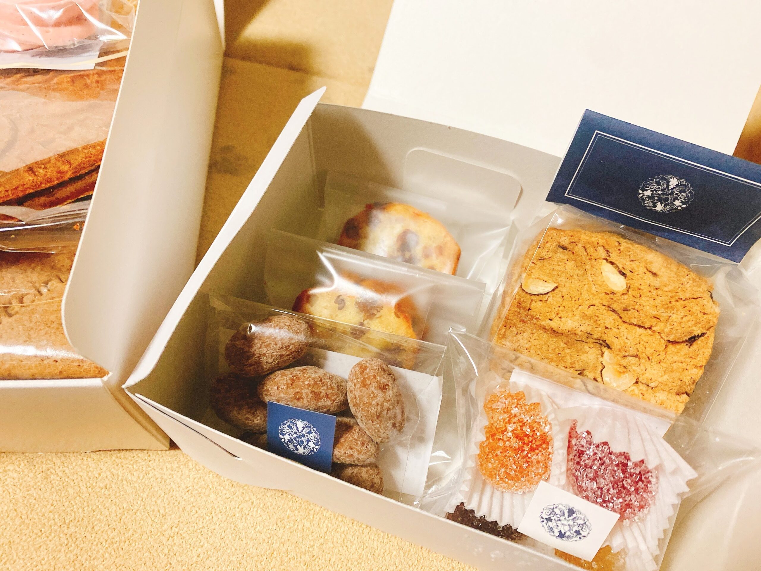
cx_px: 380
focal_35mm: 26
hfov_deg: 67.3
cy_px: 286
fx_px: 572
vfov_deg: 53.1
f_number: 1.8
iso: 320
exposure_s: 1/60
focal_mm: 4.25
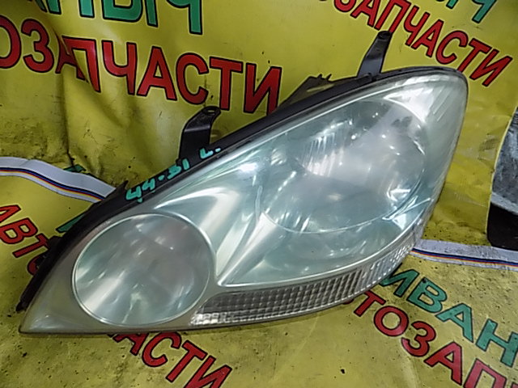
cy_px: 194
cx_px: 259
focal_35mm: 23
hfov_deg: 73.9
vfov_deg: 58.9
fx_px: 344
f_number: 3.1
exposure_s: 1/30
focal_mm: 4
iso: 400
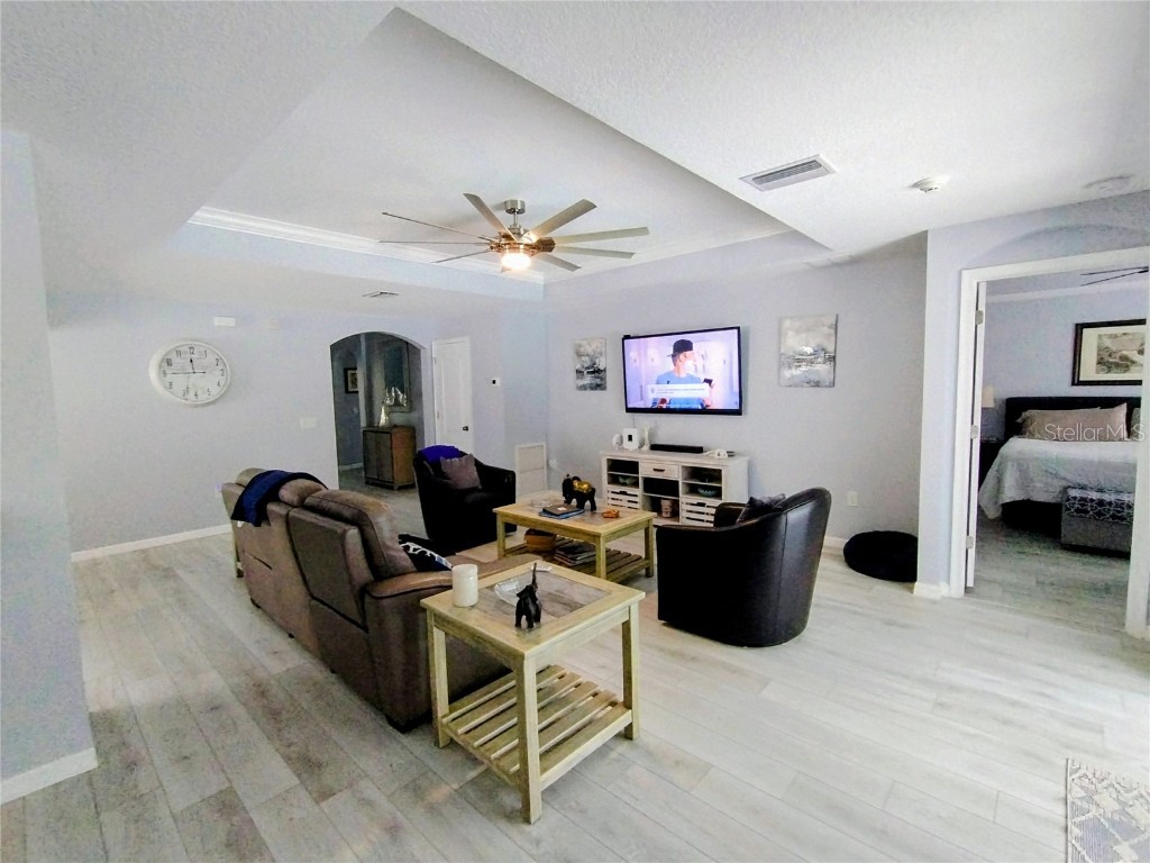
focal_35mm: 16
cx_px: 575
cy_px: 432
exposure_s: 1/30
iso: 238
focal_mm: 1.66
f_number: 2.2
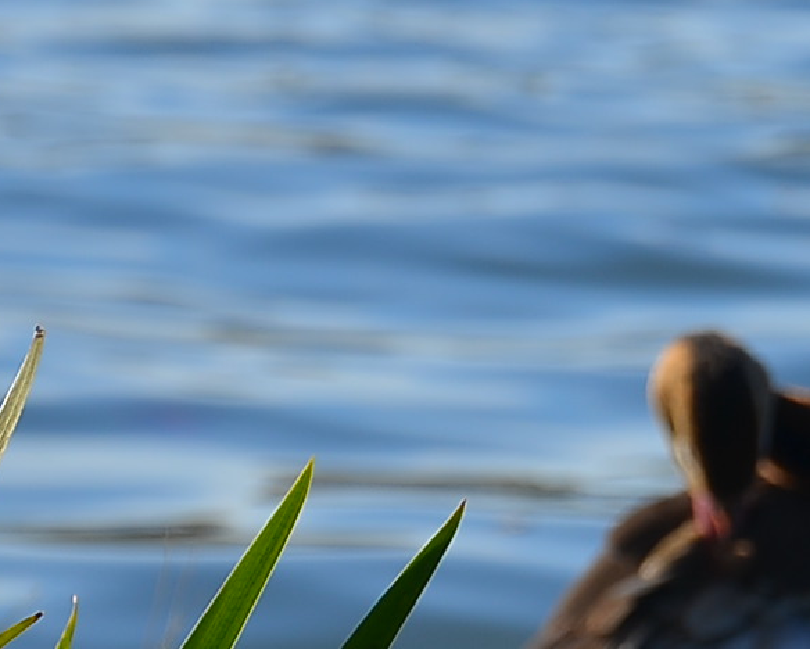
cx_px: 670
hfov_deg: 3.1
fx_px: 14920
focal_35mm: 622
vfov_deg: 2.5
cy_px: 471
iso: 100
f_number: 5.6
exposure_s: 1/320
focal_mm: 105
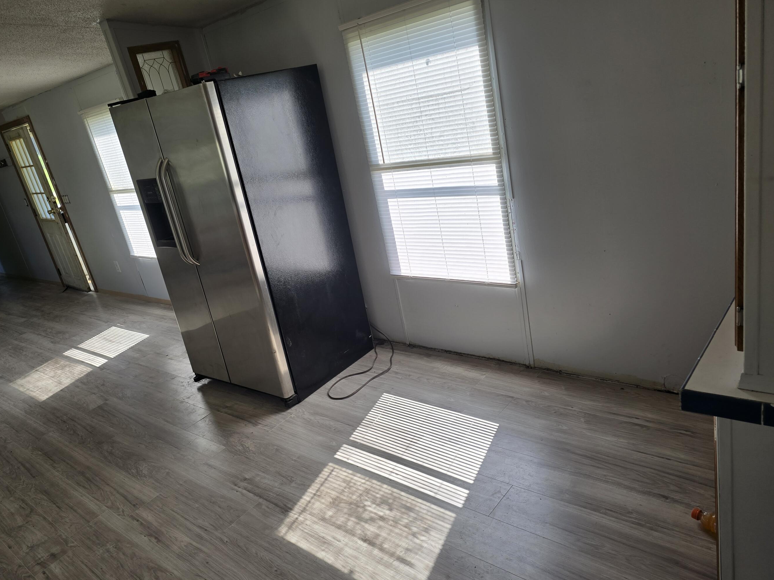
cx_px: 342
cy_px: 295
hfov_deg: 67.1
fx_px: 581
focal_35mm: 26
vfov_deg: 53.1
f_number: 1.7
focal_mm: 6.3
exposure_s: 1/180
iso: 12
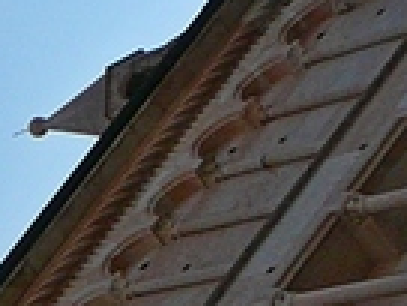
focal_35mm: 206
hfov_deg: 8.4
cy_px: 795
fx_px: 2422
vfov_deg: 6.7
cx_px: -718
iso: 80
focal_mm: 5.2
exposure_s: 1/640
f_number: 5
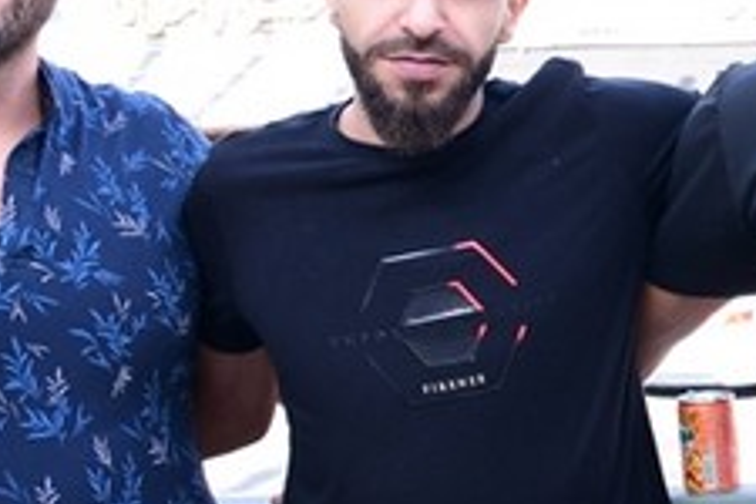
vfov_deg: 12.5
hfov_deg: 16.3
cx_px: 1290
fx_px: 2289
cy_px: 385
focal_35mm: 109
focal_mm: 24
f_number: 6.3
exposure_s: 1/160
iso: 400
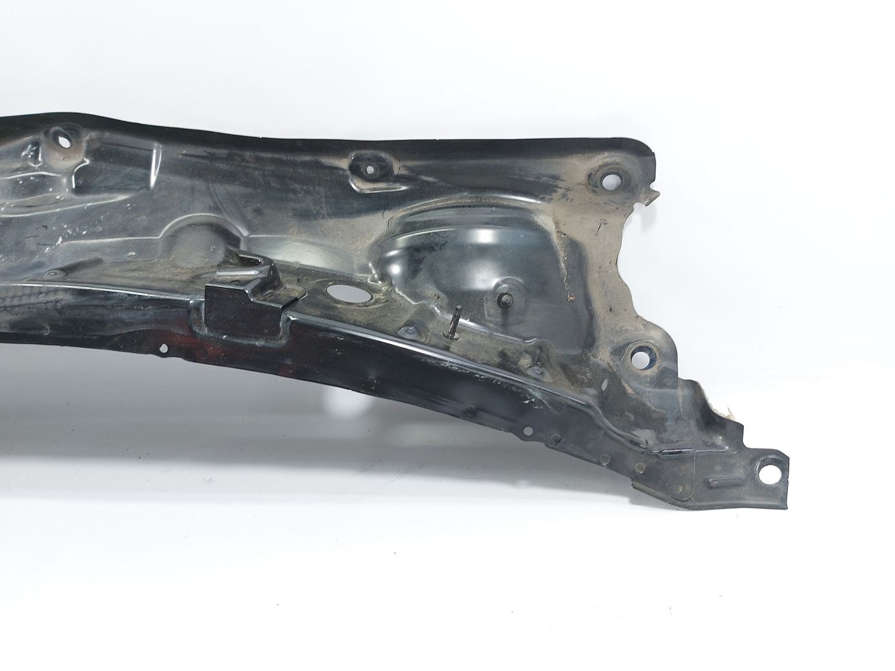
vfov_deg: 56.8
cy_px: 336
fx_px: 620
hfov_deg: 71.6
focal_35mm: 24
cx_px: 448
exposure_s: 1/50
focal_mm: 5.23
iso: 64
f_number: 1.8
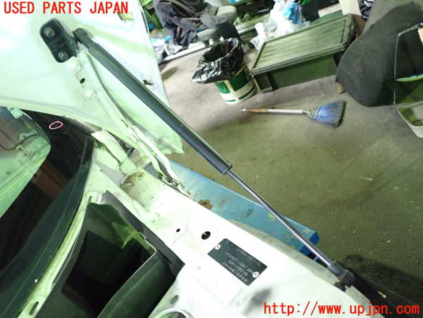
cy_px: 159
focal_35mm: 30
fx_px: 367
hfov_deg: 60.0
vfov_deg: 46.8
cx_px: 212
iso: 640
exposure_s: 1/30
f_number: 2.3
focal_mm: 5.4
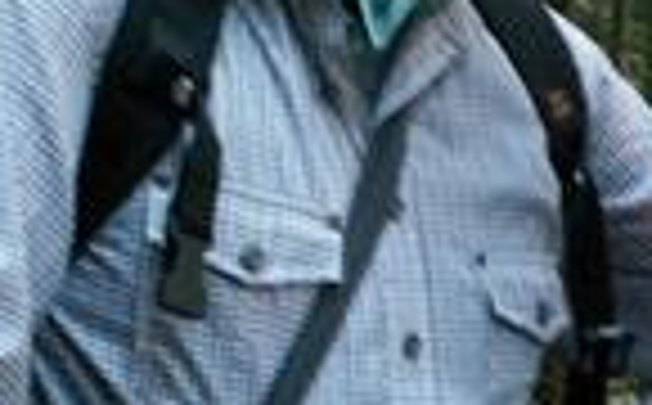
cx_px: 778
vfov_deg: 4.8
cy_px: 234
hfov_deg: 7.7
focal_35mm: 272
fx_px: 4824
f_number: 3.2
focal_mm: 9.69
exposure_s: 1/25
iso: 160
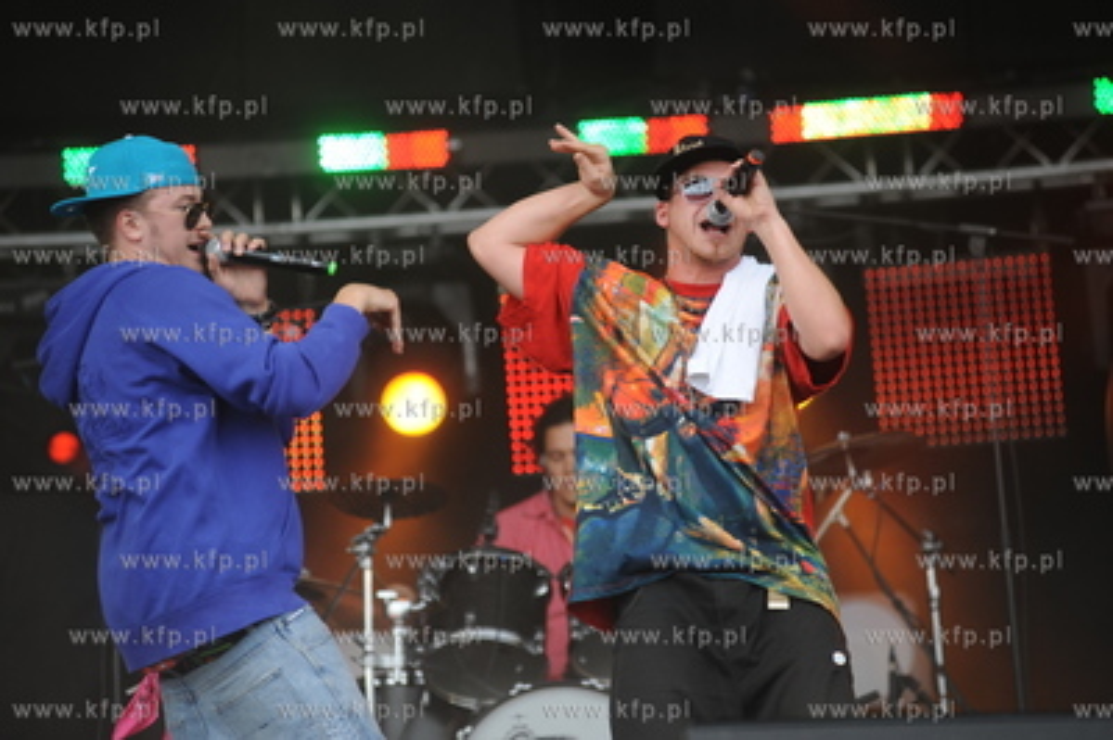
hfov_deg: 10.3
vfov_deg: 6.9
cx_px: 556
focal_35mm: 200
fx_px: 6178
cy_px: 370
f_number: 4
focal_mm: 200
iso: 400
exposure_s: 1/500
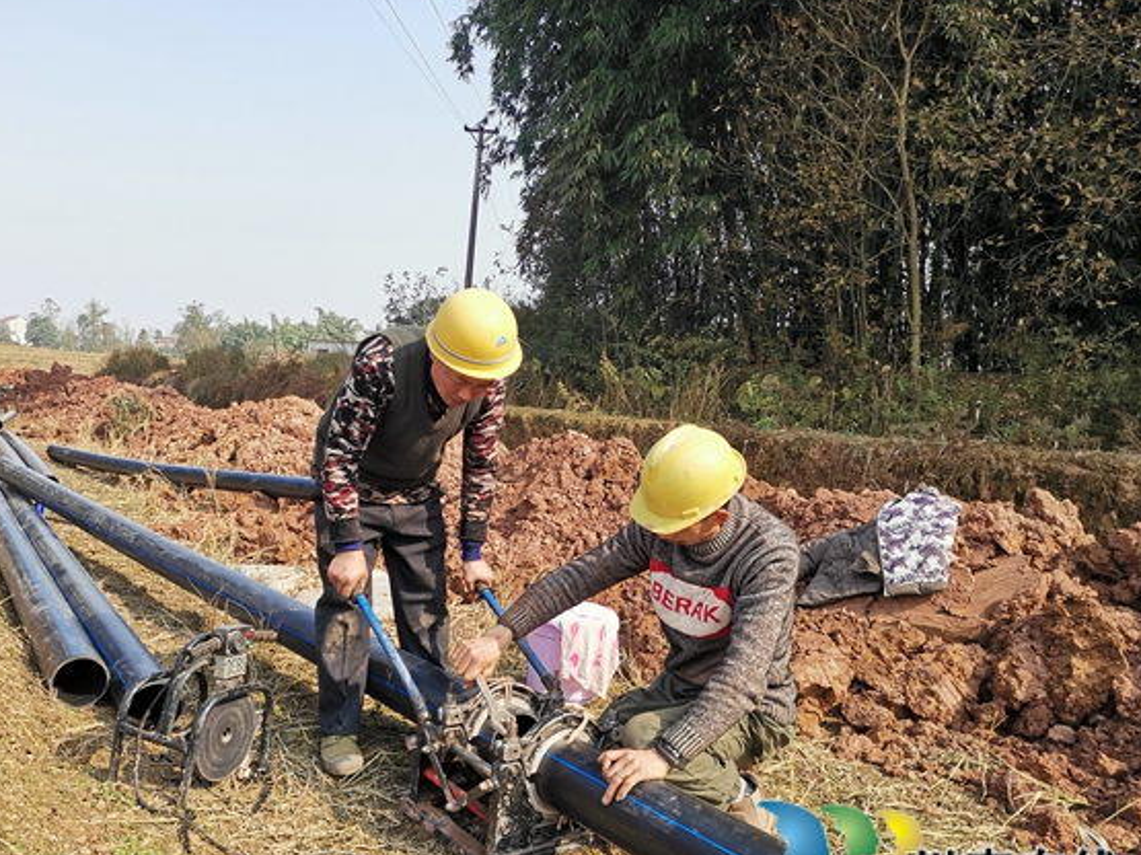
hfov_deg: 59.9
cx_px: 518
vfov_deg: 46.7
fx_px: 989
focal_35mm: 30
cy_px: 479
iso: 50
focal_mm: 4.75
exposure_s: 1/756
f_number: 1.8
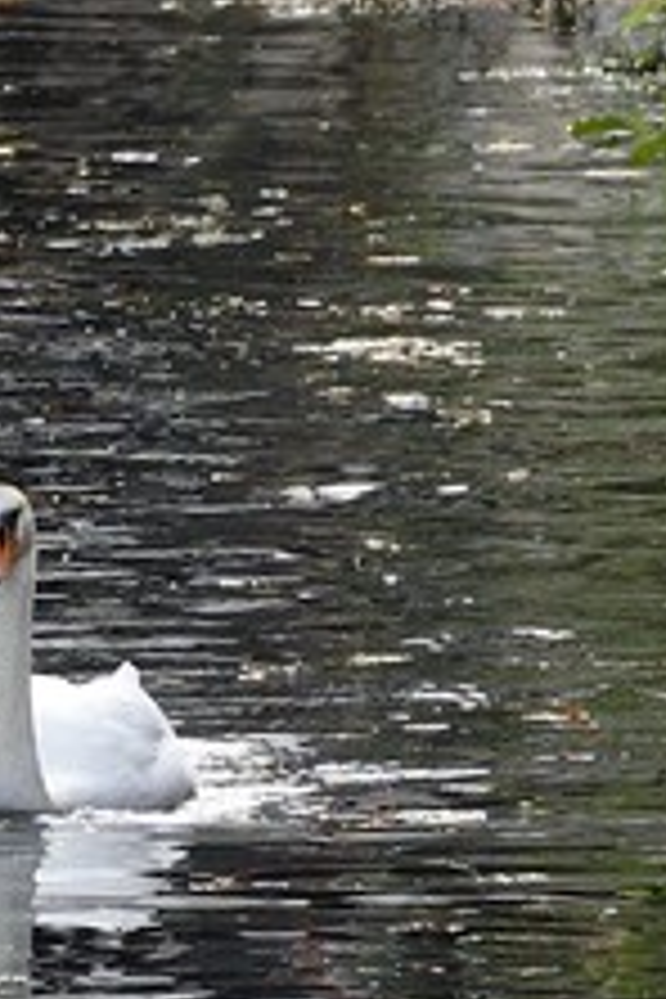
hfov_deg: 1.0
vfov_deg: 1.4
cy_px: -752
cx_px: -655
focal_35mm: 1444
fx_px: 40068
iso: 200
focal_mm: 200
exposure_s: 1/250
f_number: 7.1
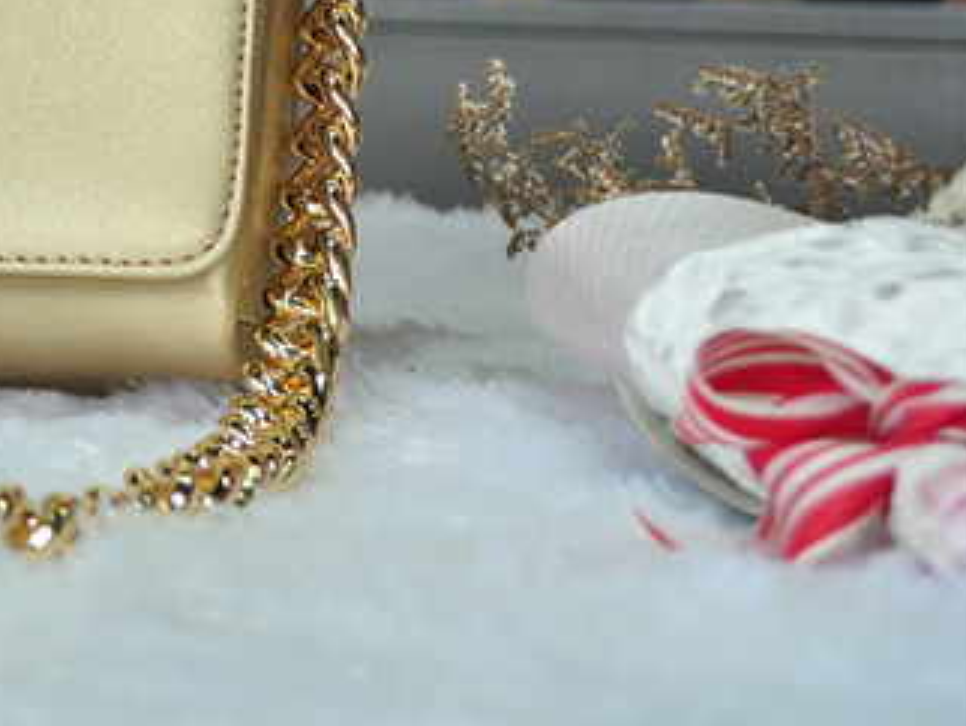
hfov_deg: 15.7
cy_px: 24
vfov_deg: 12.4
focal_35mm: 118
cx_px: -333
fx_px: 3295
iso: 400
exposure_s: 1/100
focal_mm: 30
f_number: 5.6
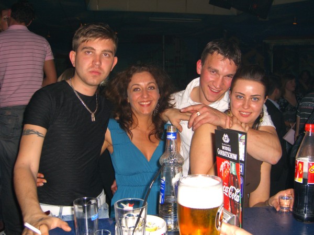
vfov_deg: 37.7
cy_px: 118
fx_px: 345
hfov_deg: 49.0
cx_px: 157
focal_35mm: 38
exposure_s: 1/60
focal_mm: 7.9
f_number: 2.8
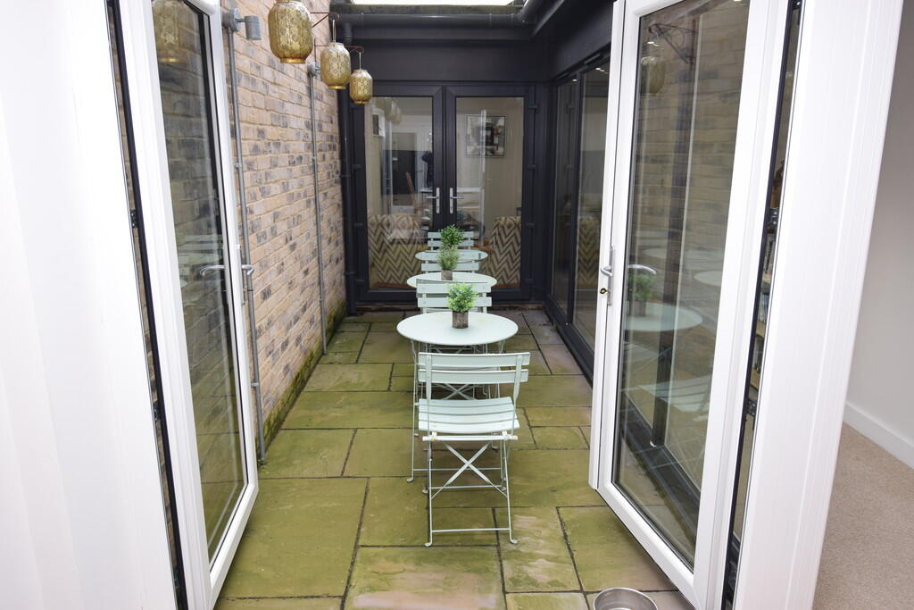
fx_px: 647
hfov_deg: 70.4
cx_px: 457
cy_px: 305
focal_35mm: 26
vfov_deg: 50.4
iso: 250
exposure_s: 1/125
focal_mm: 17
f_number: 5.6
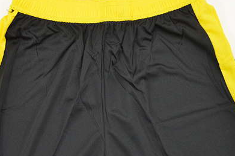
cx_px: 105
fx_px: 561
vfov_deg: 15.7
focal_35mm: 86
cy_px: 133
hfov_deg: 23.7
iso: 400
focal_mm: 28
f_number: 4
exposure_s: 1/200
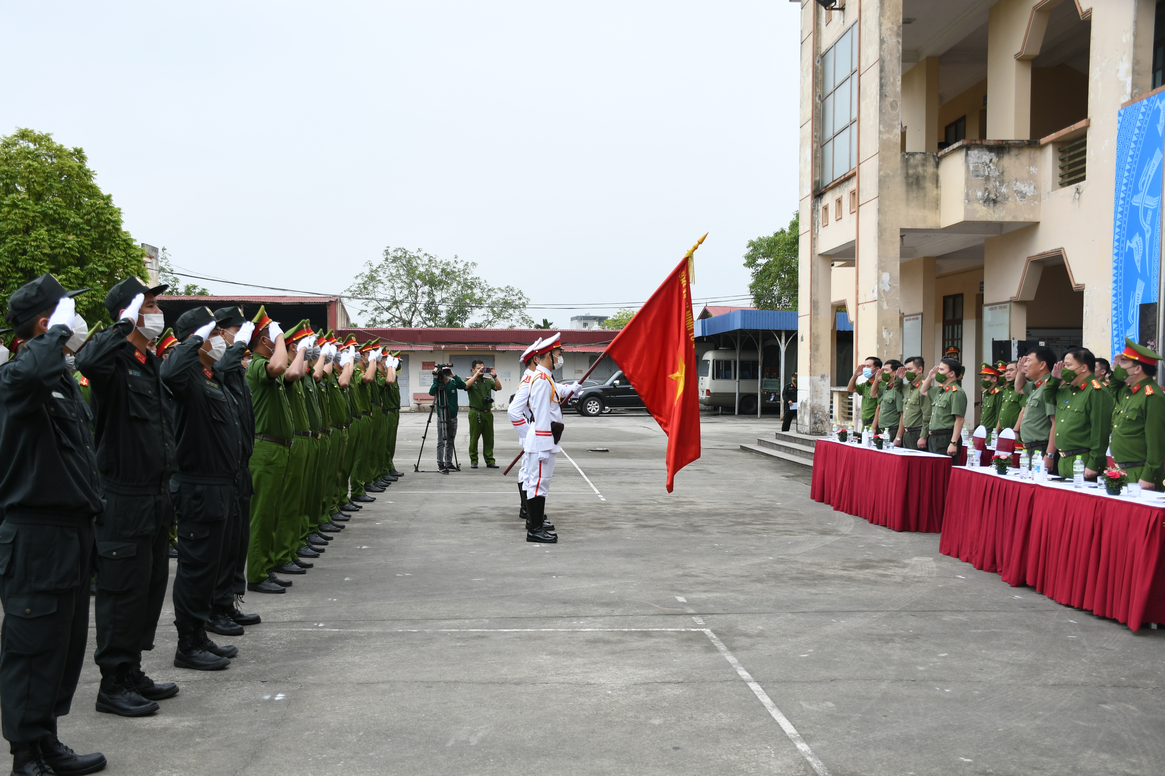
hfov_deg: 53.1
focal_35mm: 36
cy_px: 388
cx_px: 582
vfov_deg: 36.9
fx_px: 1165
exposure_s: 1/200
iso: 250
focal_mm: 24
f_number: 5
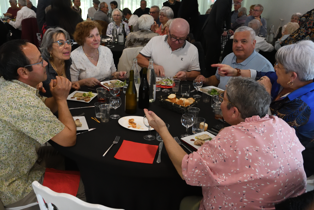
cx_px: 157
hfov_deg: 57.2
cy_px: 105
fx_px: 288
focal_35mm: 33
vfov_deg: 40.0
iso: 5000
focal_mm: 22
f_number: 5
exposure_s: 1/160
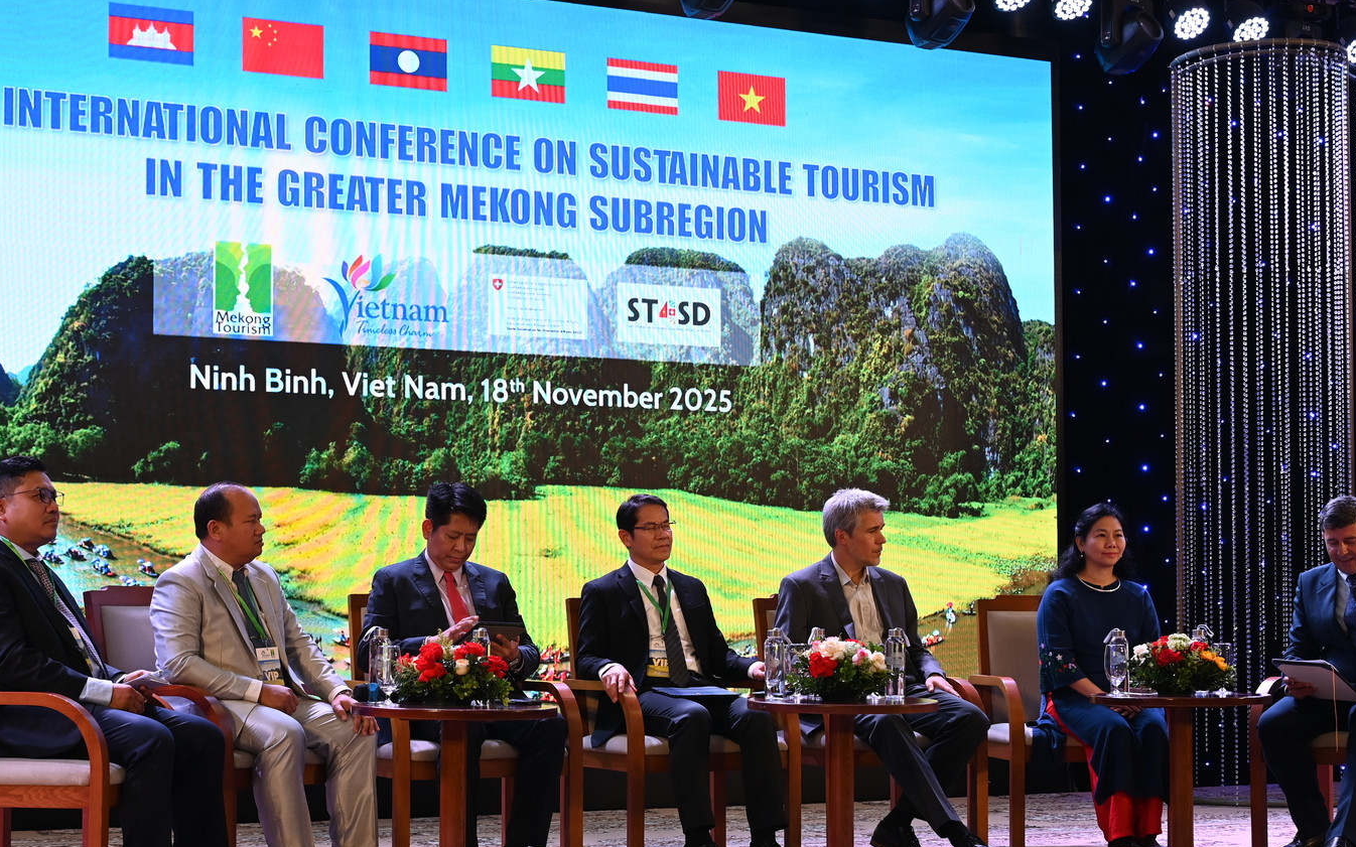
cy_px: 519
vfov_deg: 21.3
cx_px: 594
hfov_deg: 33.4
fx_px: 2254
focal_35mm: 61
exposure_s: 1/125
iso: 450
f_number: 4
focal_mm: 42
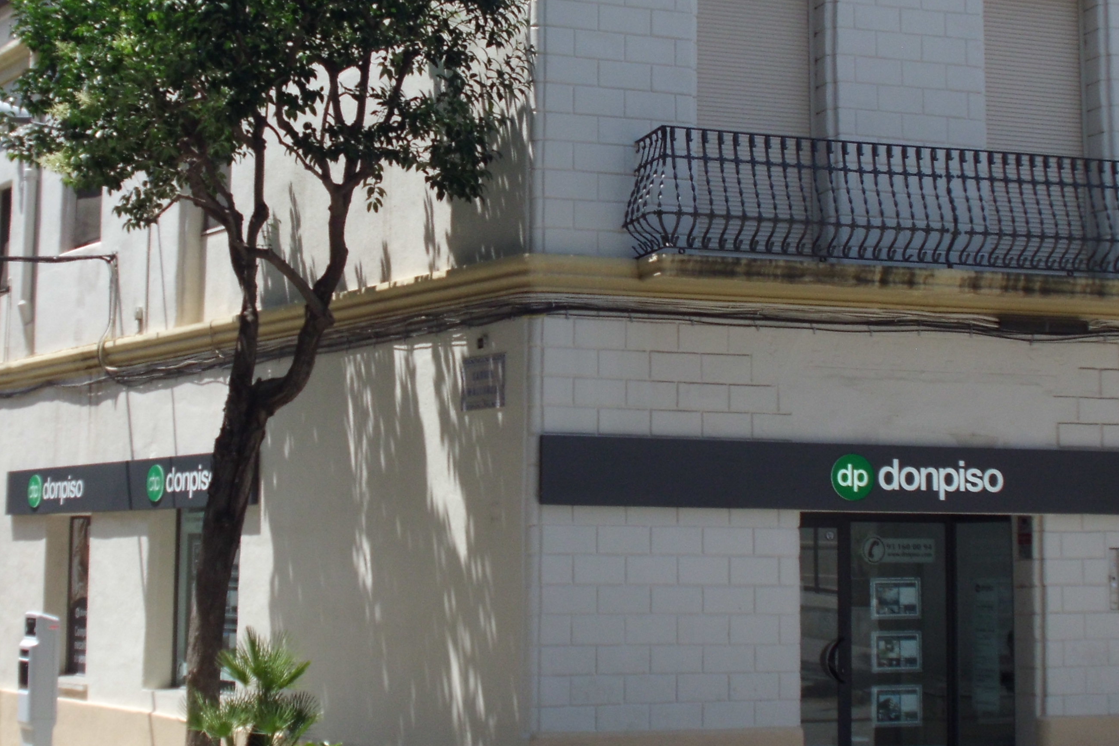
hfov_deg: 30.5
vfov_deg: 20.6
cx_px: 525
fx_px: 2051
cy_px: 295
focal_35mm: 66
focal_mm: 6.9
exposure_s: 1/80
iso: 100
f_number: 9.8
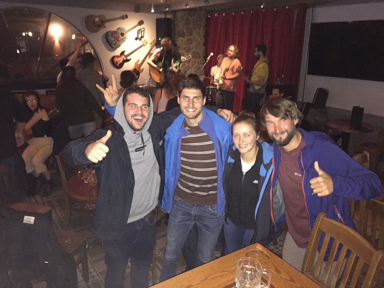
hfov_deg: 61.7
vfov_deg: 48.2
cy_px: 144
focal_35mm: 29
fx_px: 322
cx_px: 192
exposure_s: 1/16
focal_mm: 4.15
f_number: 2.2
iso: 1000
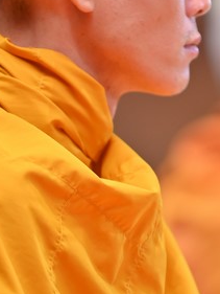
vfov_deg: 4.5
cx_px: 163
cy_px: 128
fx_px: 3768
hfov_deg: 3.3
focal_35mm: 445
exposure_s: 1/125
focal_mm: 200
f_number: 2.8
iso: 800
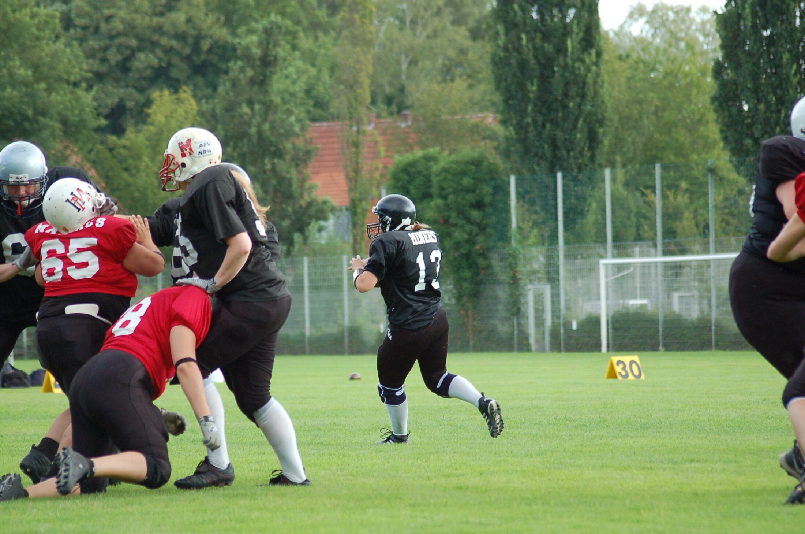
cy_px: 267
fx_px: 4520
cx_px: 402
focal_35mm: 202
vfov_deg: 6.8
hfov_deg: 10.2
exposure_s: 1/500
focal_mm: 135
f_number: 4.5
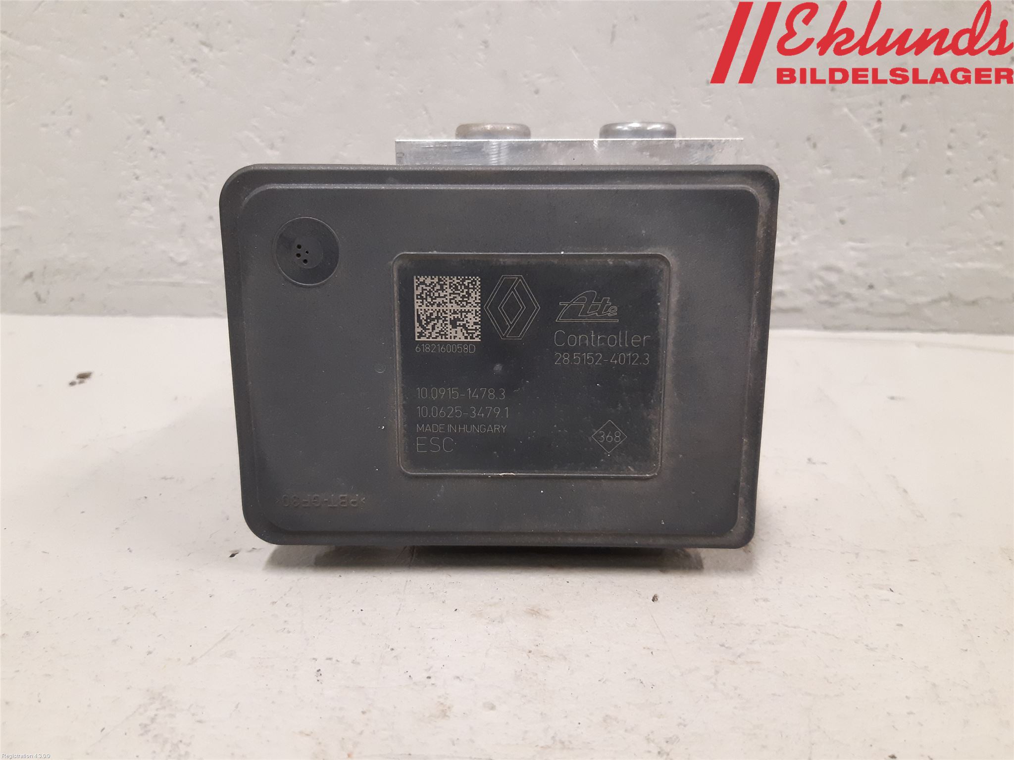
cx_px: 507
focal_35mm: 26
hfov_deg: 67.3
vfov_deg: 53.1
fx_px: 762
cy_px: 380
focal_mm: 3.93
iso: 250
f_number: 1.7
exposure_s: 1/50
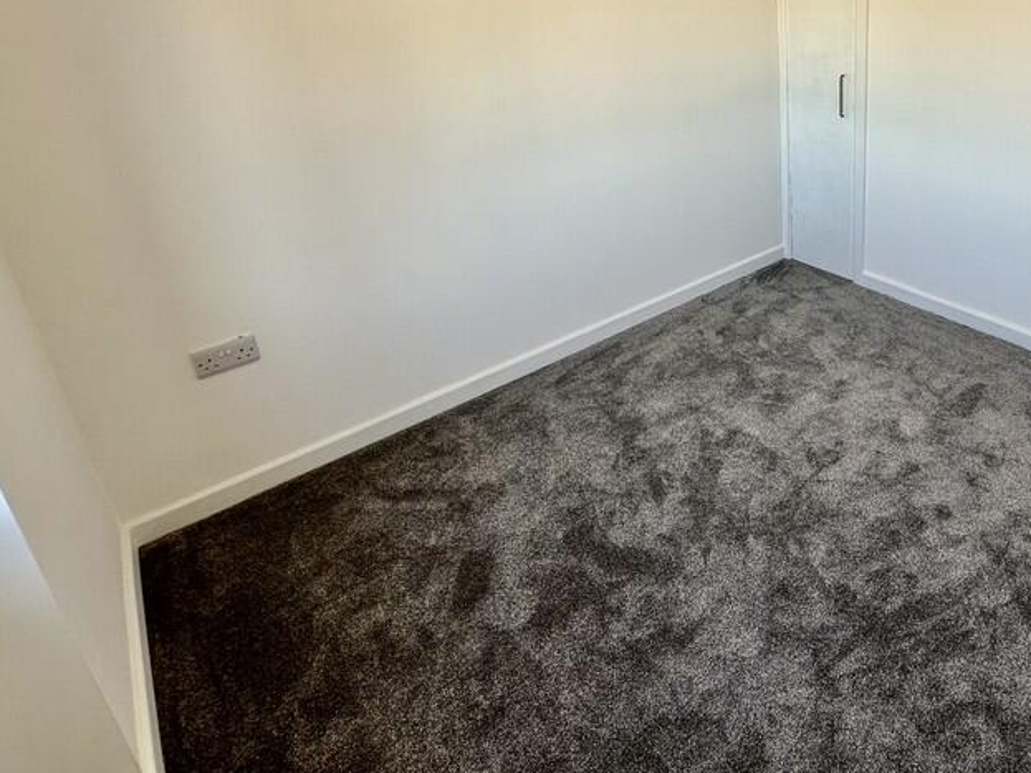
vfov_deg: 55.9
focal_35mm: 23
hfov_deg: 68.4
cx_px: 791
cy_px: 190
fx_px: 685
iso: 64
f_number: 2.2
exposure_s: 1/99
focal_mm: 2.22
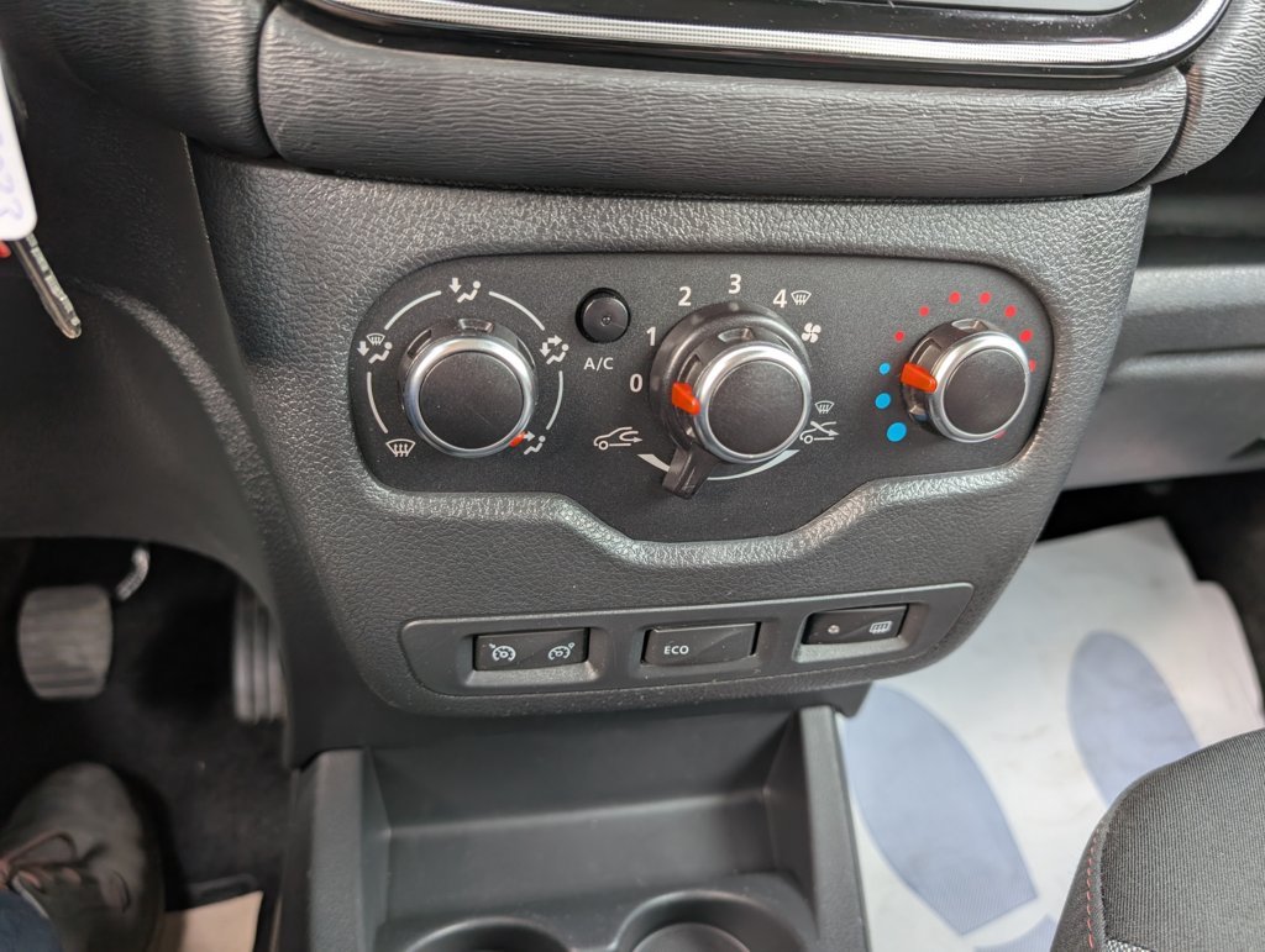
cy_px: 476
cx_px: 632
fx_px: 878
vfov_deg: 56.9
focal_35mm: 24
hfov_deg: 71.5
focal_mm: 6.9
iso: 55
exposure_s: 1/23.8
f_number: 1.68
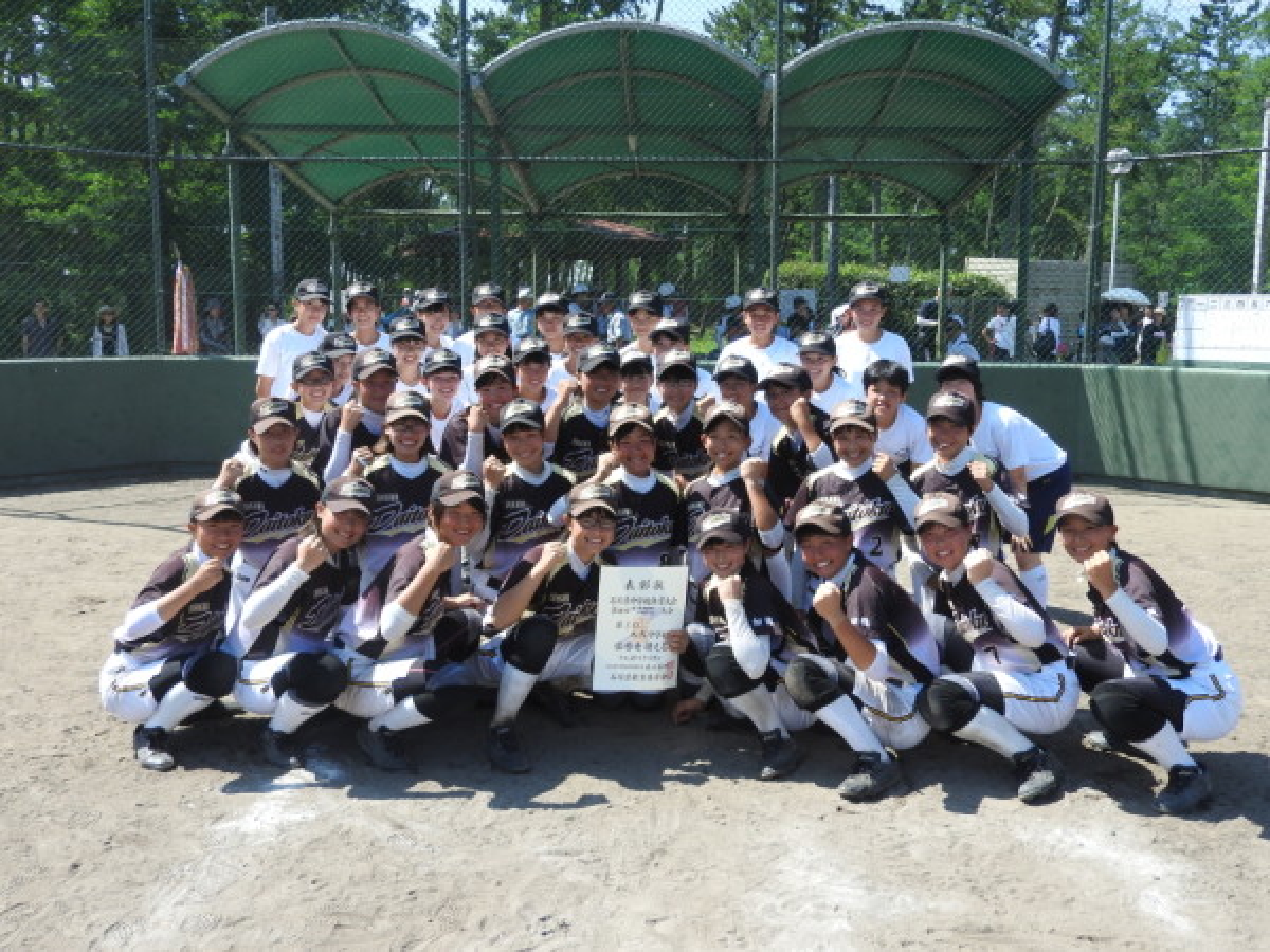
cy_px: 476
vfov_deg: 42.9
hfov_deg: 55.4
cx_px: 635
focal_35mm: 33
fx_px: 1211
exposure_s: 1/400
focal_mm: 5.9
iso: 100
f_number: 3.6
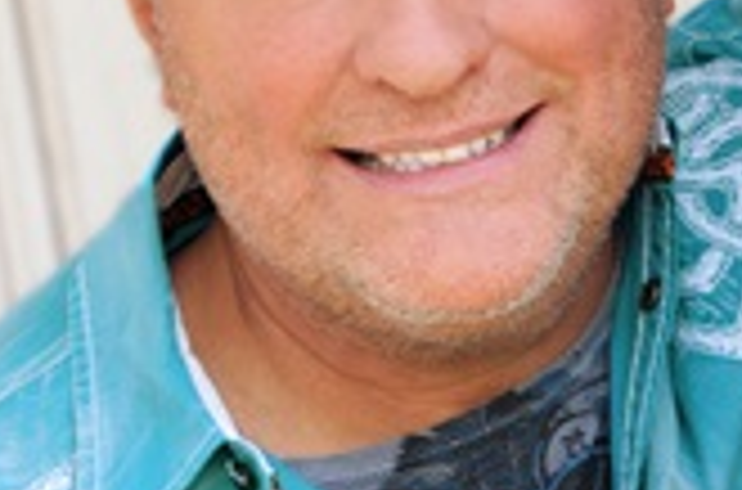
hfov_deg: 5.5
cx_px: 742
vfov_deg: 3.6
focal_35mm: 376
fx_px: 7728
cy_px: 72
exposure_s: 1/100
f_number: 8
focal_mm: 92
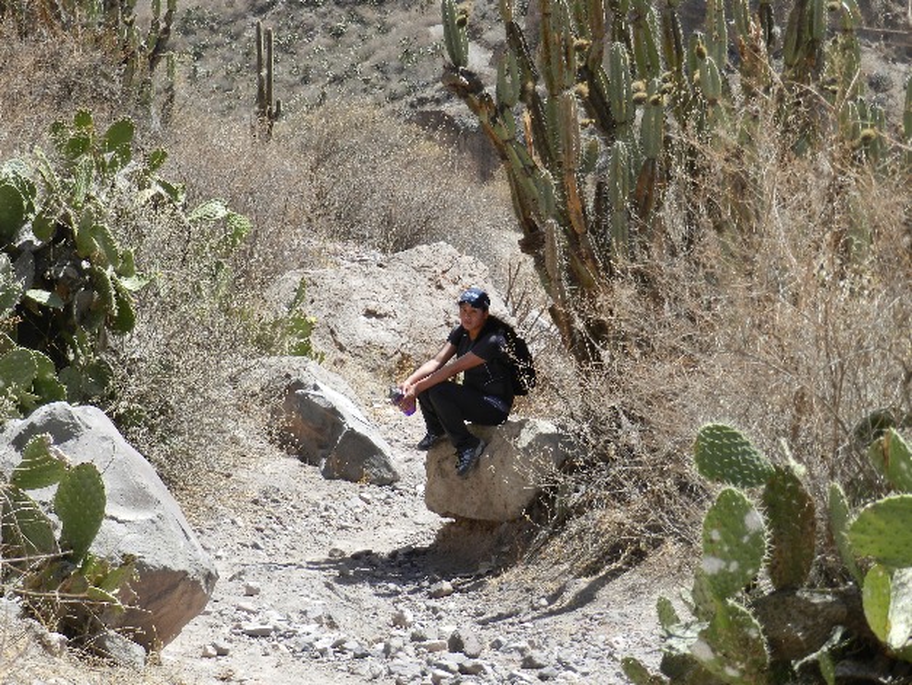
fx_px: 3032
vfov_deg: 12.9
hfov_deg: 17.1
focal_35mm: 115
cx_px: 456
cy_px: 342
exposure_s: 1/500
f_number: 4.8
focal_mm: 20.5
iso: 160
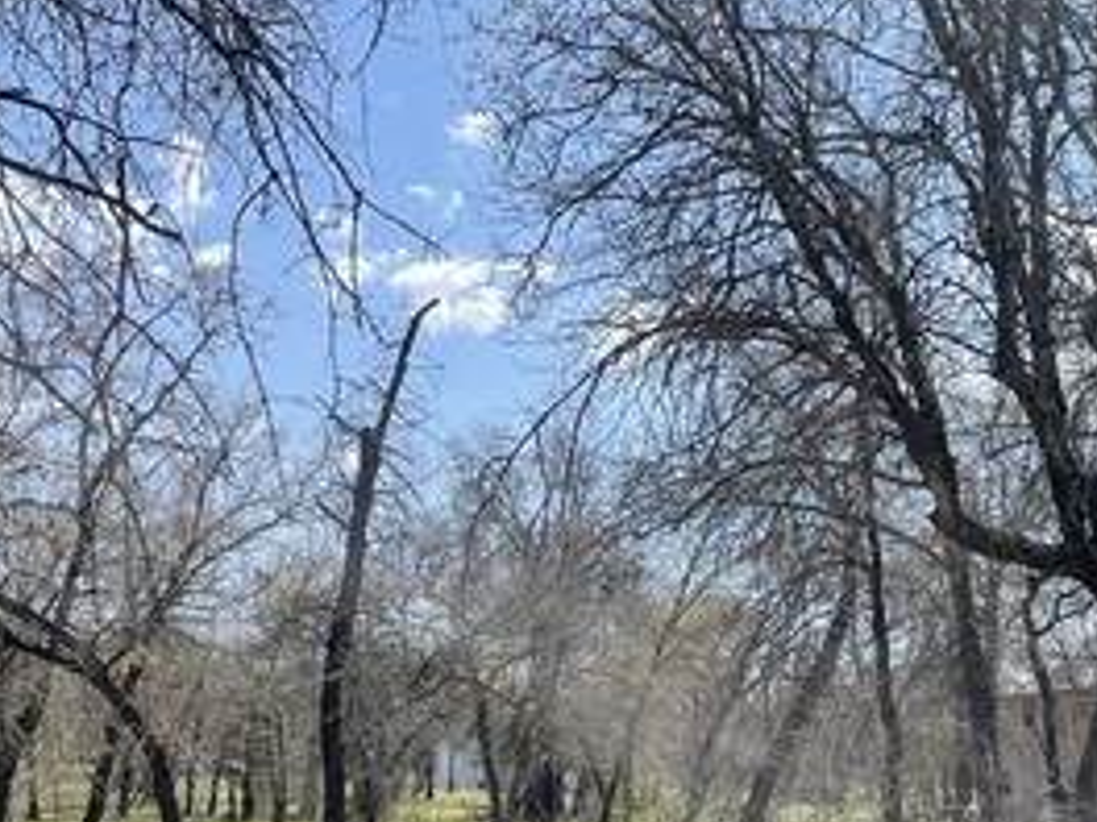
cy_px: 689
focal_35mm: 63
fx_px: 1997
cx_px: 578
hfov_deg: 30.7
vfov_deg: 22.9
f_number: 1.6
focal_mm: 4.2
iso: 32
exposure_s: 1/2817
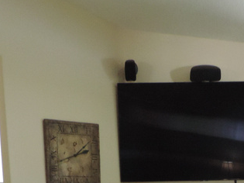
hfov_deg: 24.6
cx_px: 194
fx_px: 550
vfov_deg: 17.1
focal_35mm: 78
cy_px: 274
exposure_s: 1/60
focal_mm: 4.3
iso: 640
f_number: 3
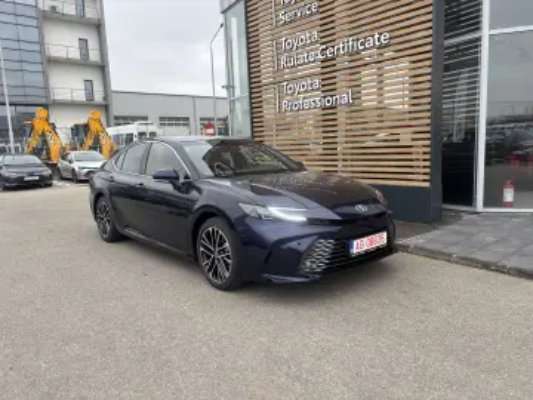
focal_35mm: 26
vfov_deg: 53.1
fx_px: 400
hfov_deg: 67.3
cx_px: 266
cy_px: 200
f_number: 1.6
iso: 40
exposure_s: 1/165
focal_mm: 5.96
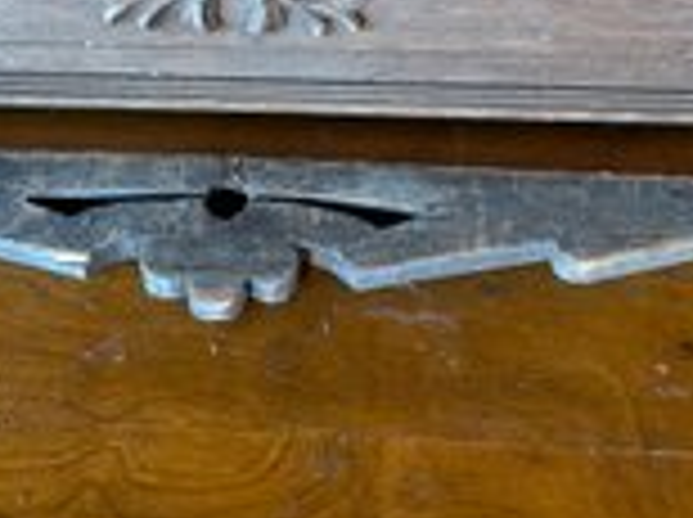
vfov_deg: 24.3
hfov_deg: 33.1
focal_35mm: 58
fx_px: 1159
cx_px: 245
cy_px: 38
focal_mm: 5.7
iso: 125
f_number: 1.5
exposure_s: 1/65
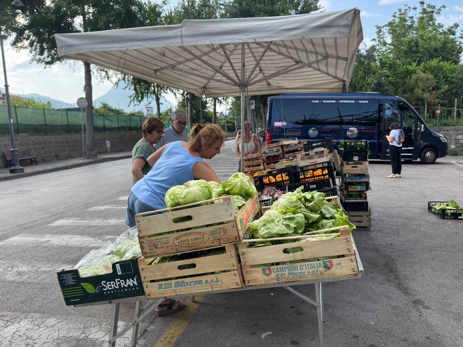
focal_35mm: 24
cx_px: 232
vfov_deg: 56.8
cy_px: 174
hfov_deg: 71.6
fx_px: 321
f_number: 1.78
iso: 80
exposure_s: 1/1094
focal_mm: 6.76
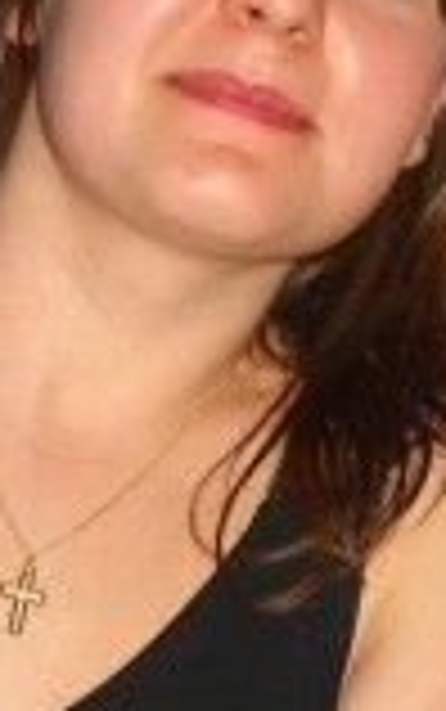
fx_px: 2970
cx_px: 523
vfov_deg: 13.7
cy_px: 392
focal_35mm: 153
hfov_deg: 8.5
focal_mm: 7.9
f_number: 2.8
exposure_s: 1/60
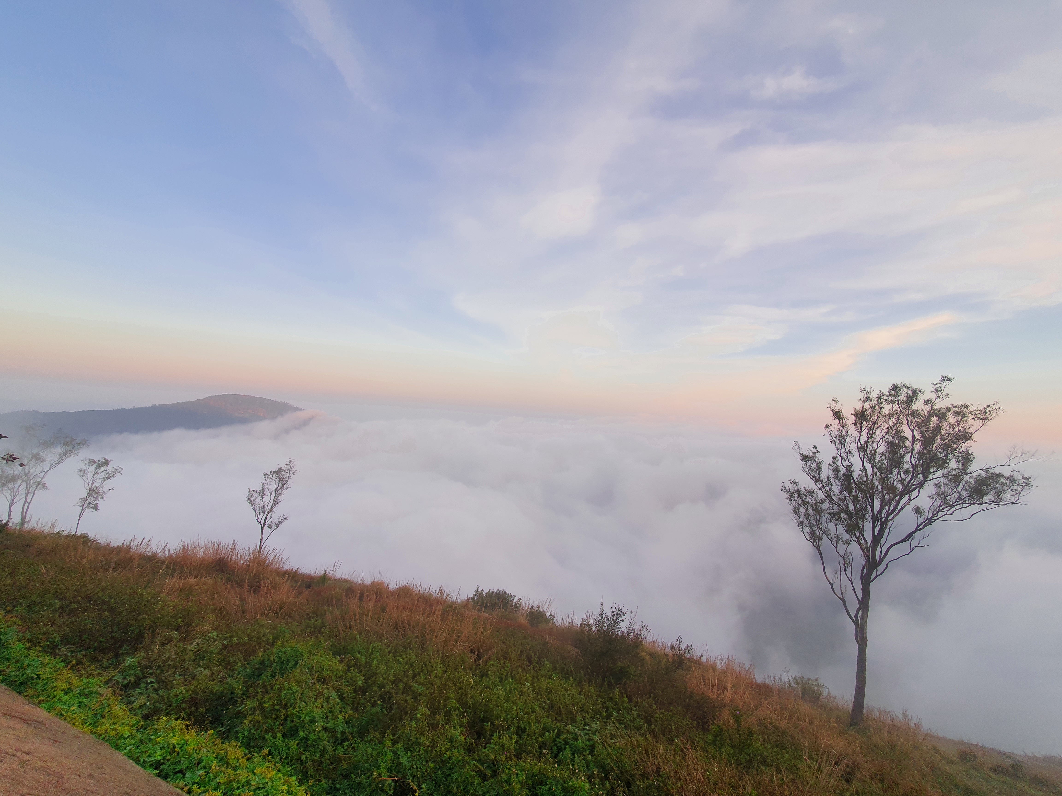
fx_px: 399
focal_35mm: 13
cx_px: 531
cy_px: 398
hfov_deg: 106.2
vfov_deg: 89.9
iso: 50
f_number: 2.2
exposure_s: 1/206
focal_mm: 1.8
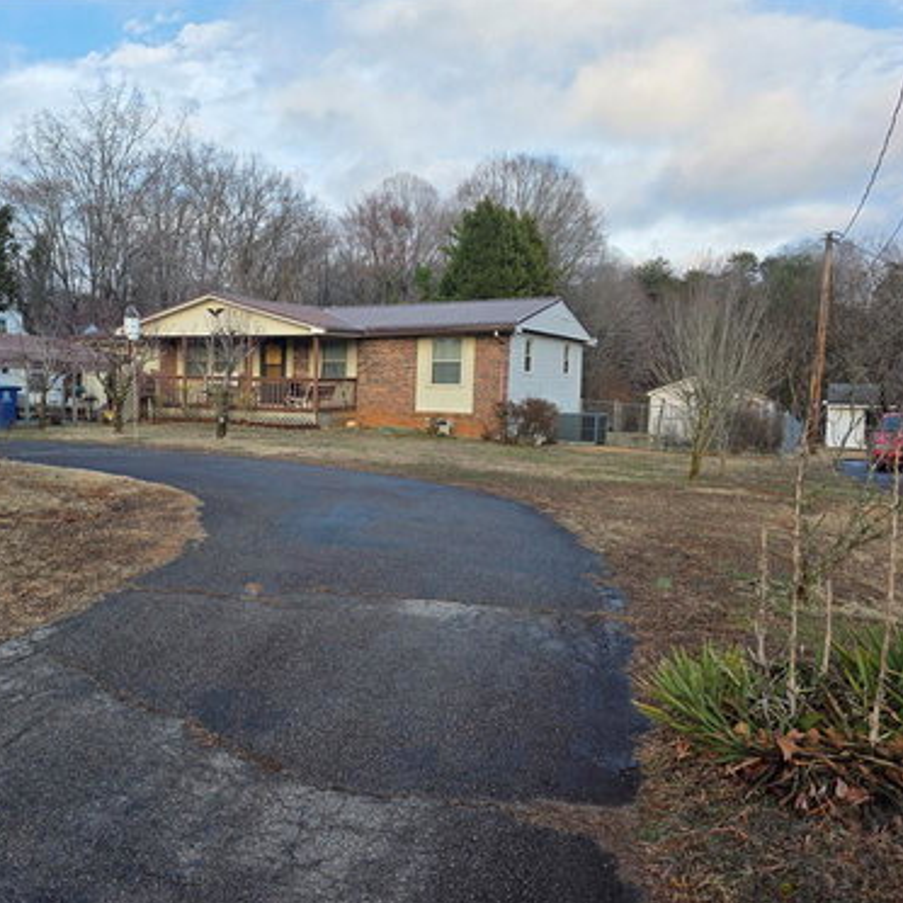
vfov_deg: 57.3
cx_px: 320
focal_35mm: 28
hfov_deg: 56.4
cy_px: 456
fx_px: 826
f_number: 1.7
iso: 80
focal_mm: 6.3
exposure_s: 1/1399
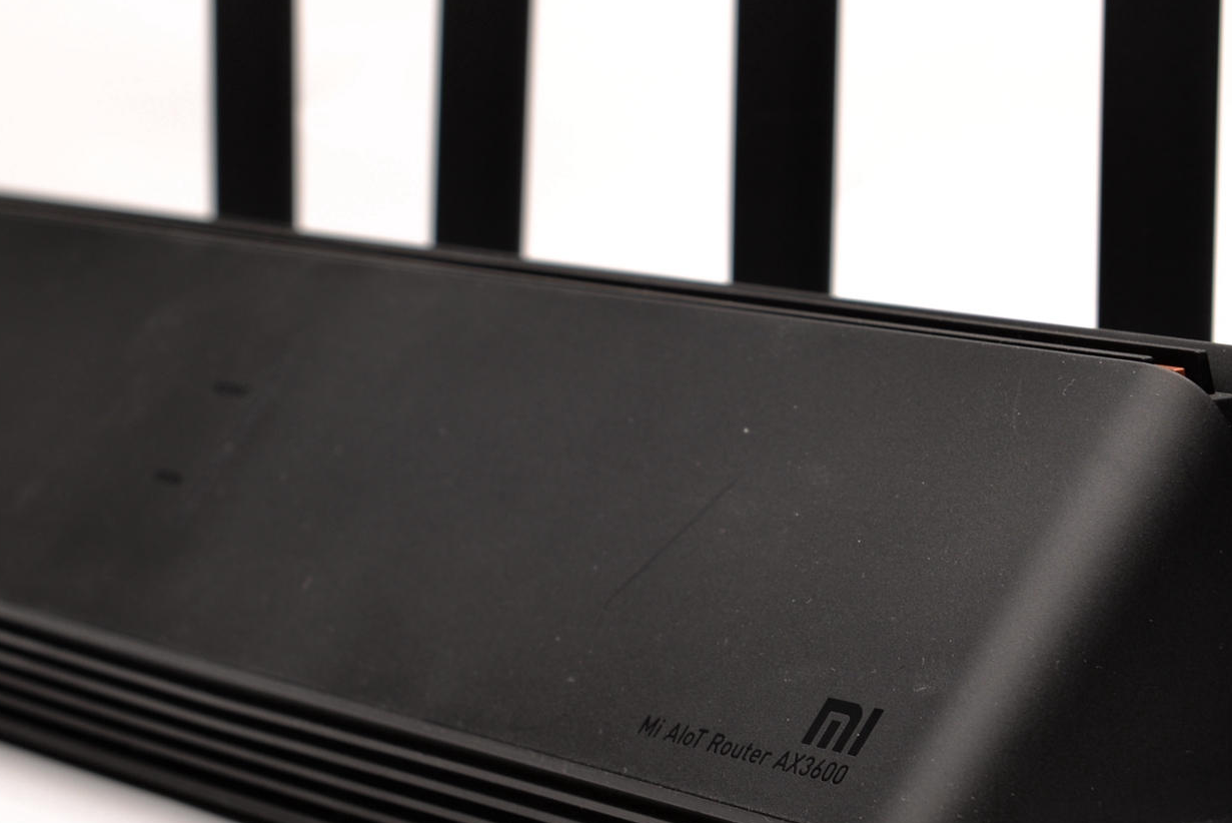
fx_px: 4006
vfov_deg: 11.7
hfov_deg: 17.5
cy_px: 382
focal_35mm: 117
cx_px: 678
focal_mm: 48
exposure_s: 1/160
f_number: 8
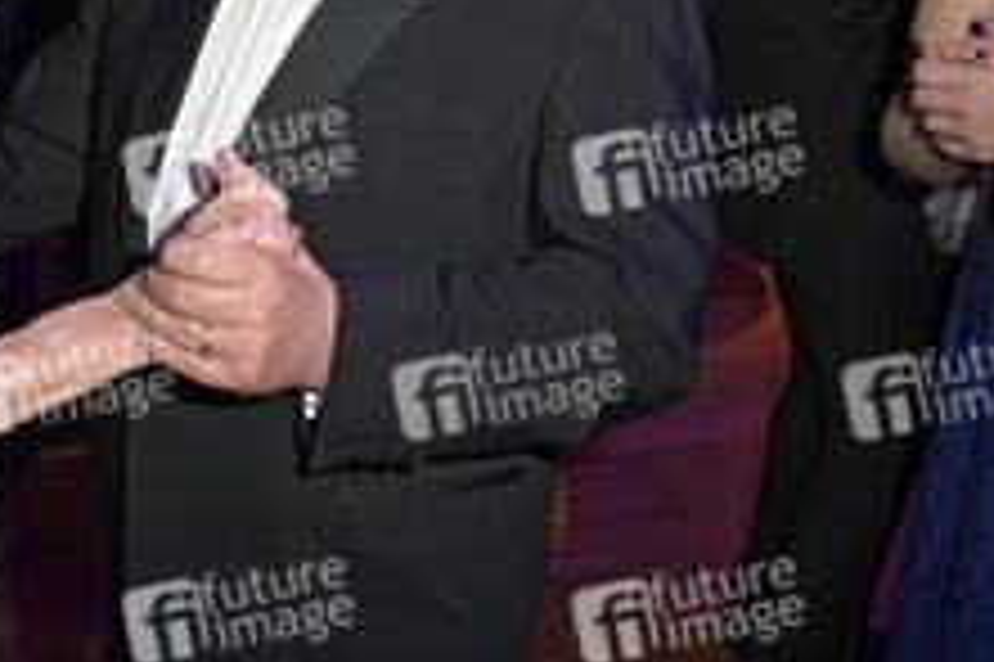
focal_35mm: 49
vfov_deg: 26.4
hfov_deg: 37.9
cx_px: 119
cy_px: 50
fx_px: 1352
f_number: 5
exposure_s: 1/250
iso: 3200
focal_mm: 24
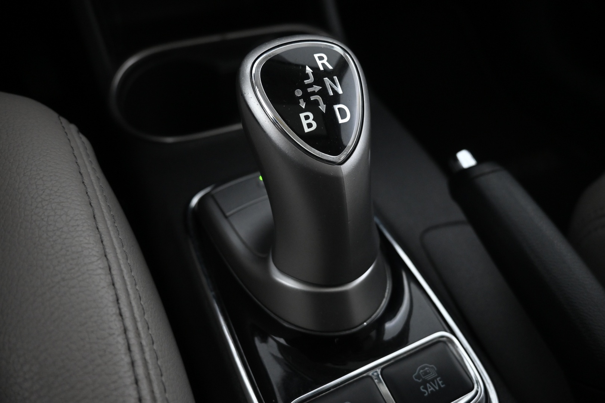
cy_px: 202
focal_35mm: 26
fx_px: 441
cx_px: 302
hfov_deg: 68.9
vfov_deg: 49.1
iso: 2000
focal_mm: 17.5
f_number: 3.5
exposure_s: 1/30
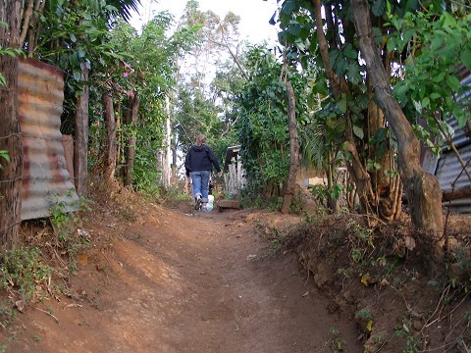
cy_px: 176
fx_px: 653
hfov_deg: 39.7
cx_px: 236
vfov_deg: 30.3
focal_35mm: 48
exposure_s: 1/22.5
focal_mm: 8
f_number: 3.5
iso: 50
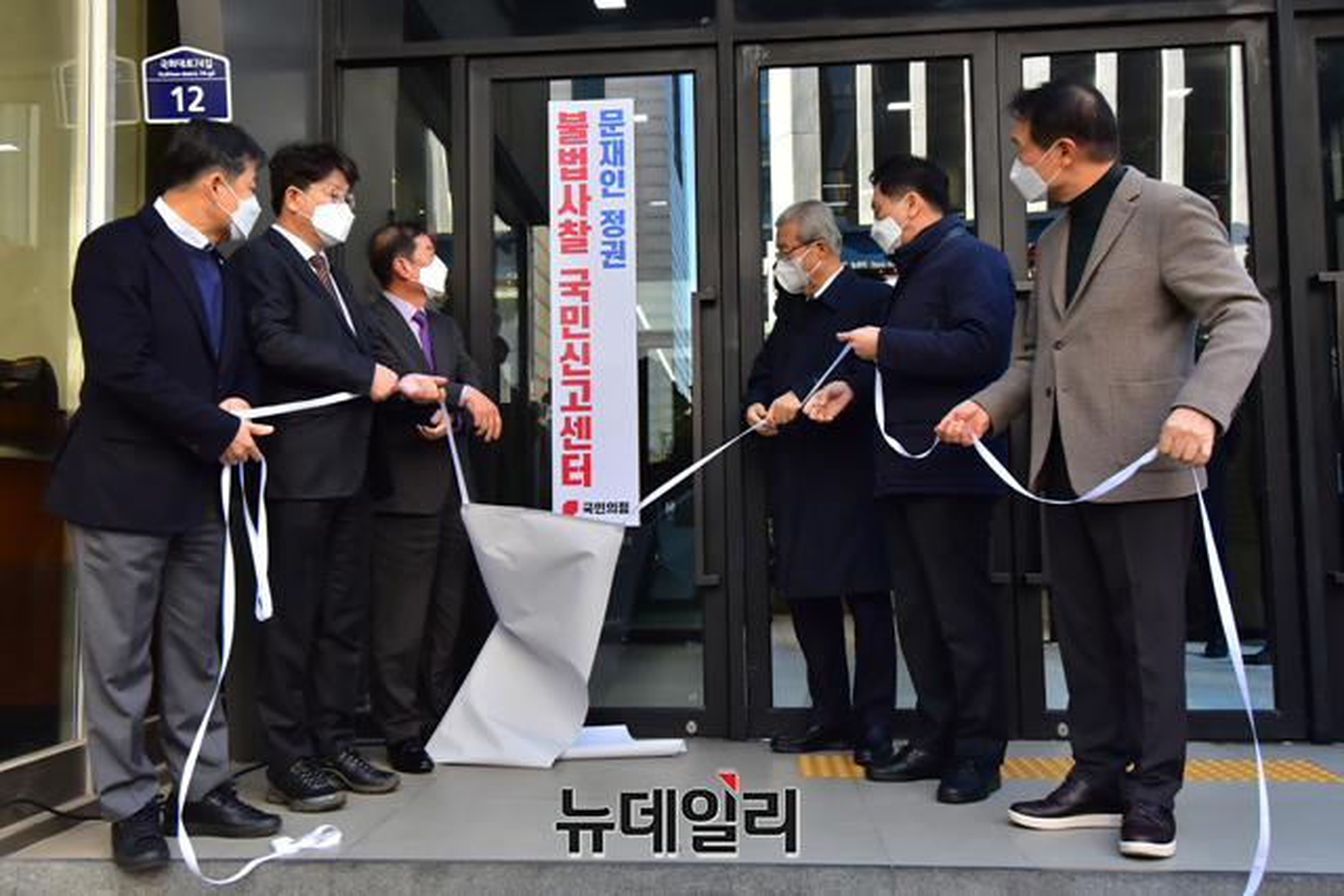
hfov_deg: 63.6
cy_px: 448
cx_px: 672
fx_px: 1083
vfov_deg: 45.0
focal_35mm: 29
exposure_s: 1/400
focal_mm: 29
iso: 1600
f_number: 7.1
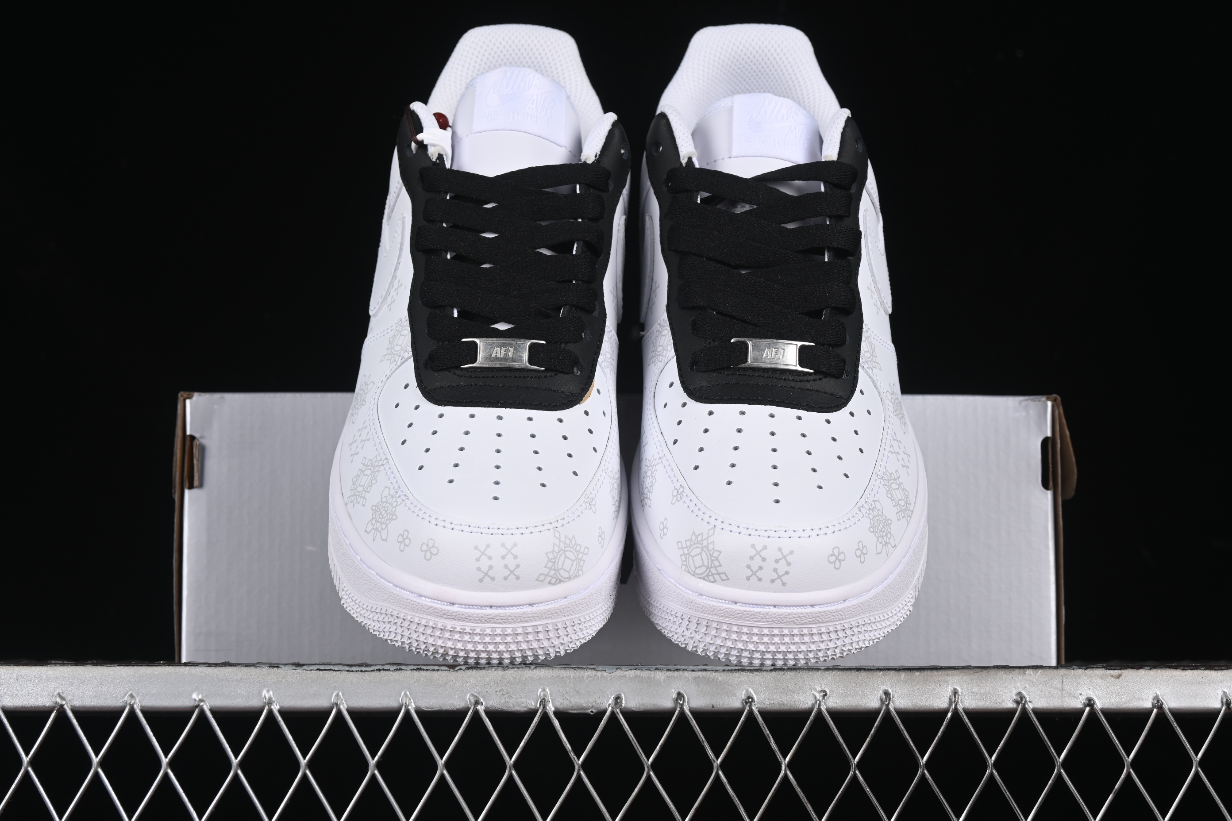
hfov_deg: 27.0
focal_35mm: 75
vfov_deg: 18.2
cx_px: 616
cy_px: 410
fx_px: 2566
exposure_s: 1/100
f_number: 8
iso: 160
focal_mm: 50
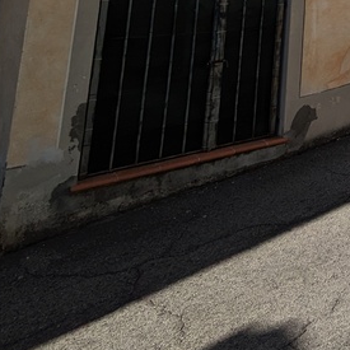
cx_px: 576
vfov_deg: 29.6
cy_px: -104
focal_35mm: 46
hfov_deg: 24.3
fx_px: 526
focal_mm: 1.83
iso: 48
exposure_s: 1/2188
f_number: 2.2
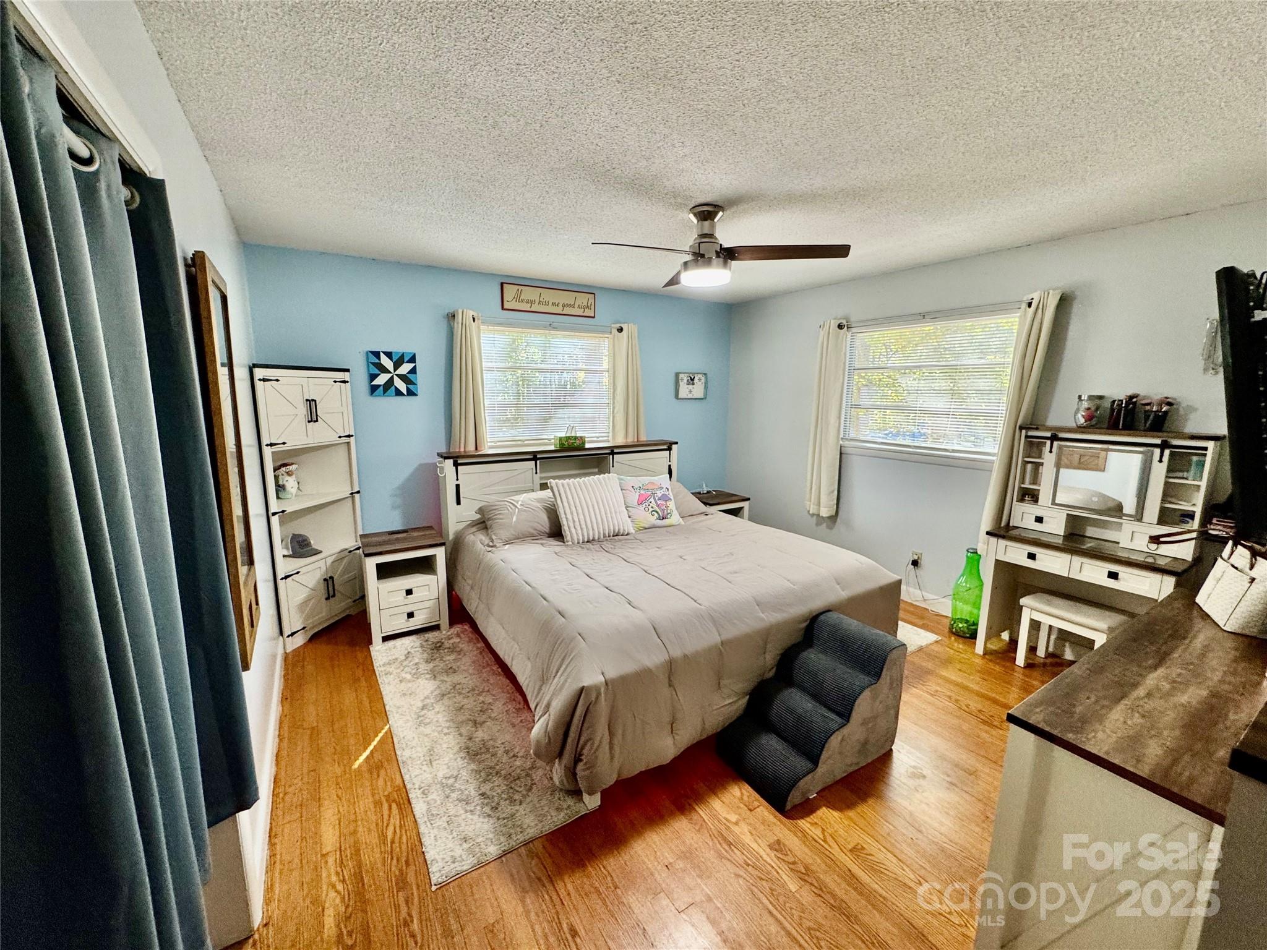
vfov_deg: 85.7
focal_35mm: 14
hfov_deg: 102.1
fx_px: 512
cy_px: 475
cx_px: 634
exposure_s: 1/60
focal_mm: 2.22
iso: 200
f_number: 2.2
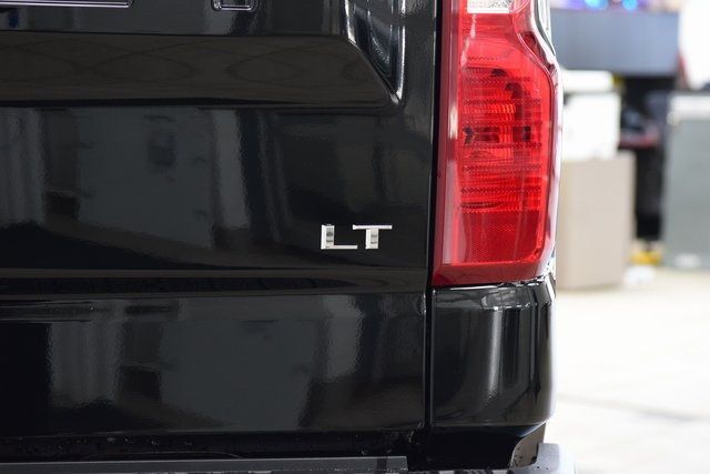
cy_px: 237
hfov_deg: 19.5
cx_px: 355
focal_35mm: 105
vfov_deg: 13.0
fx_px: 2071
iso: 1600
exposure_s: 1/30
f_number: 4.5
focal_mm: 70
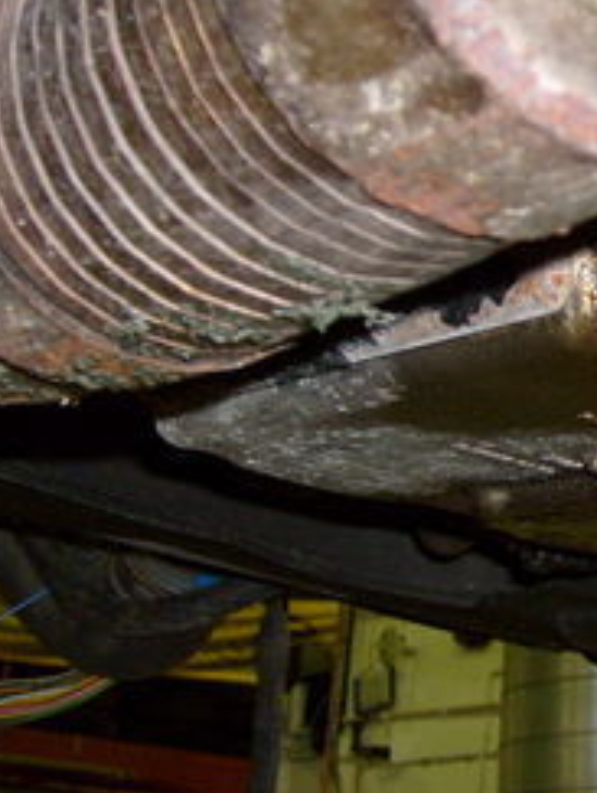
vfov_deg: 21.3
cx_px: 812
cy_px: 411
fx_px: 2110
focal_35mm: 92
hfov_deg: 15.2
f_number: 2.8
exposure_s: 1/45
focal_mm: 5.8
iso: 100
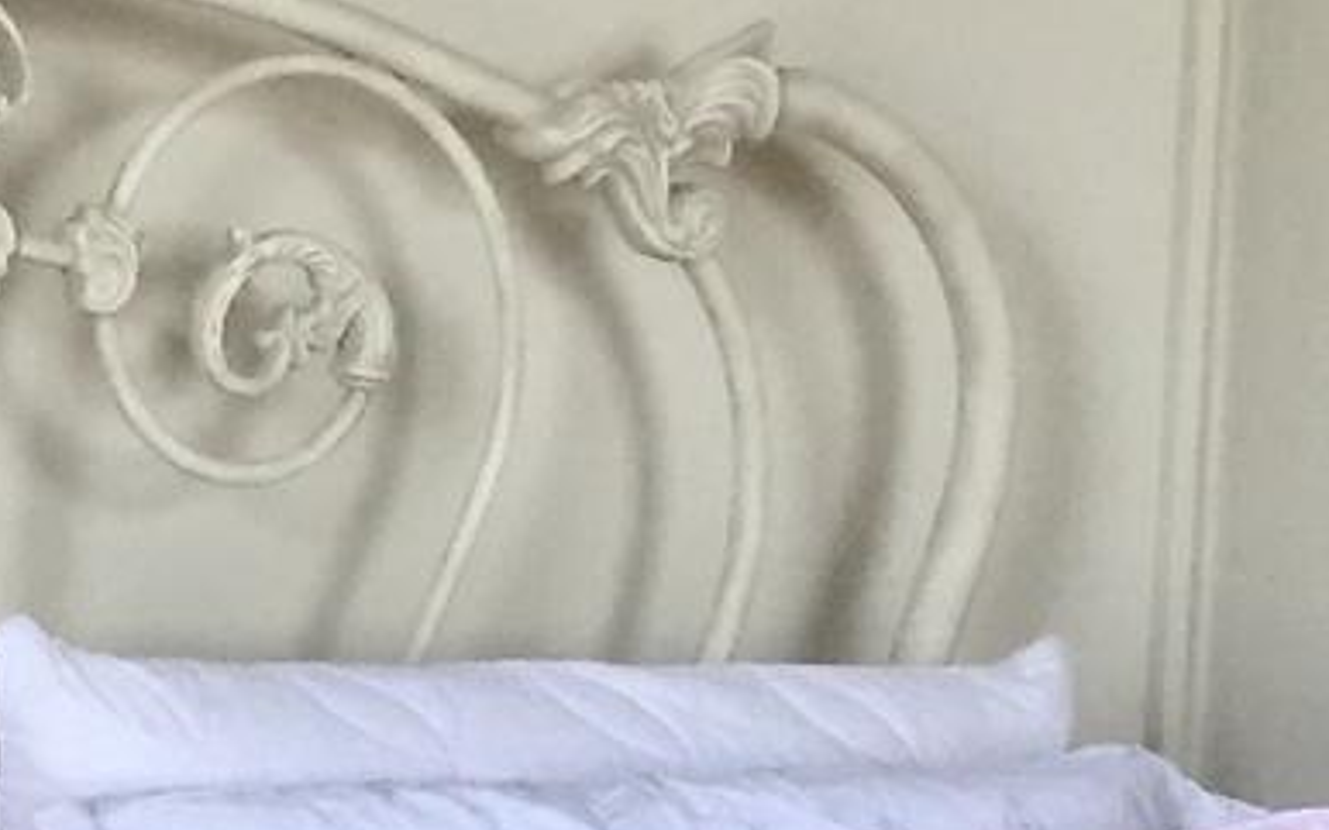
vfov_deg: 8.0
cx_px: -186
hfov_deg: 12.6
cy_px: 437
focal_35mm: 163
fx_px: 5902
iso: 40
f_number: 2.2
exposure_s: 1/30
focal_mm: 4.15
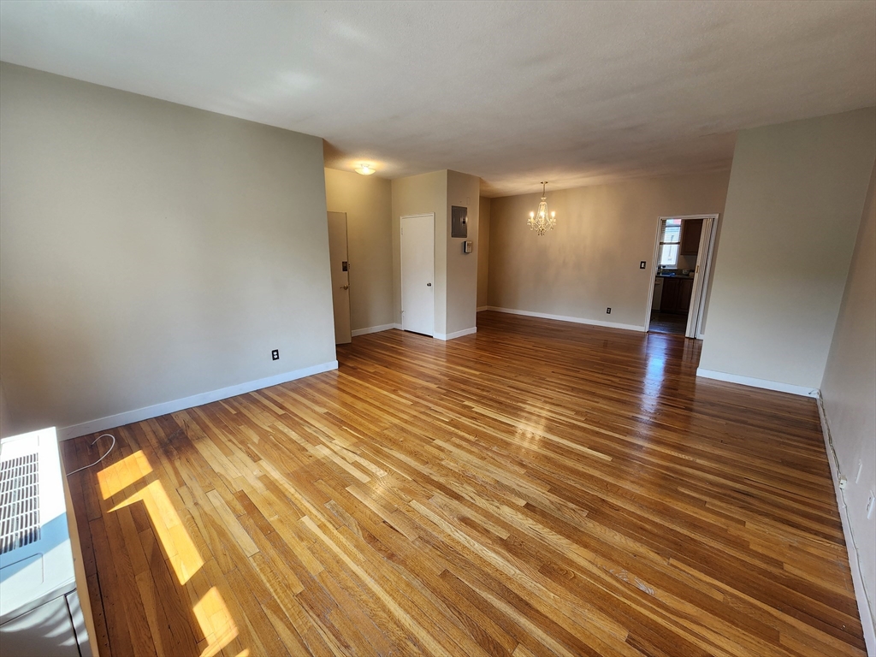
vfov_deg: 89.9
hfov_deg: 106.2
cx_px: 438
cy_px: 328
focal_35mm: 13
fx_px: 329
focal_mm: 2.2
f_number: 2.2
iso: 64
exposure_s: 1/60
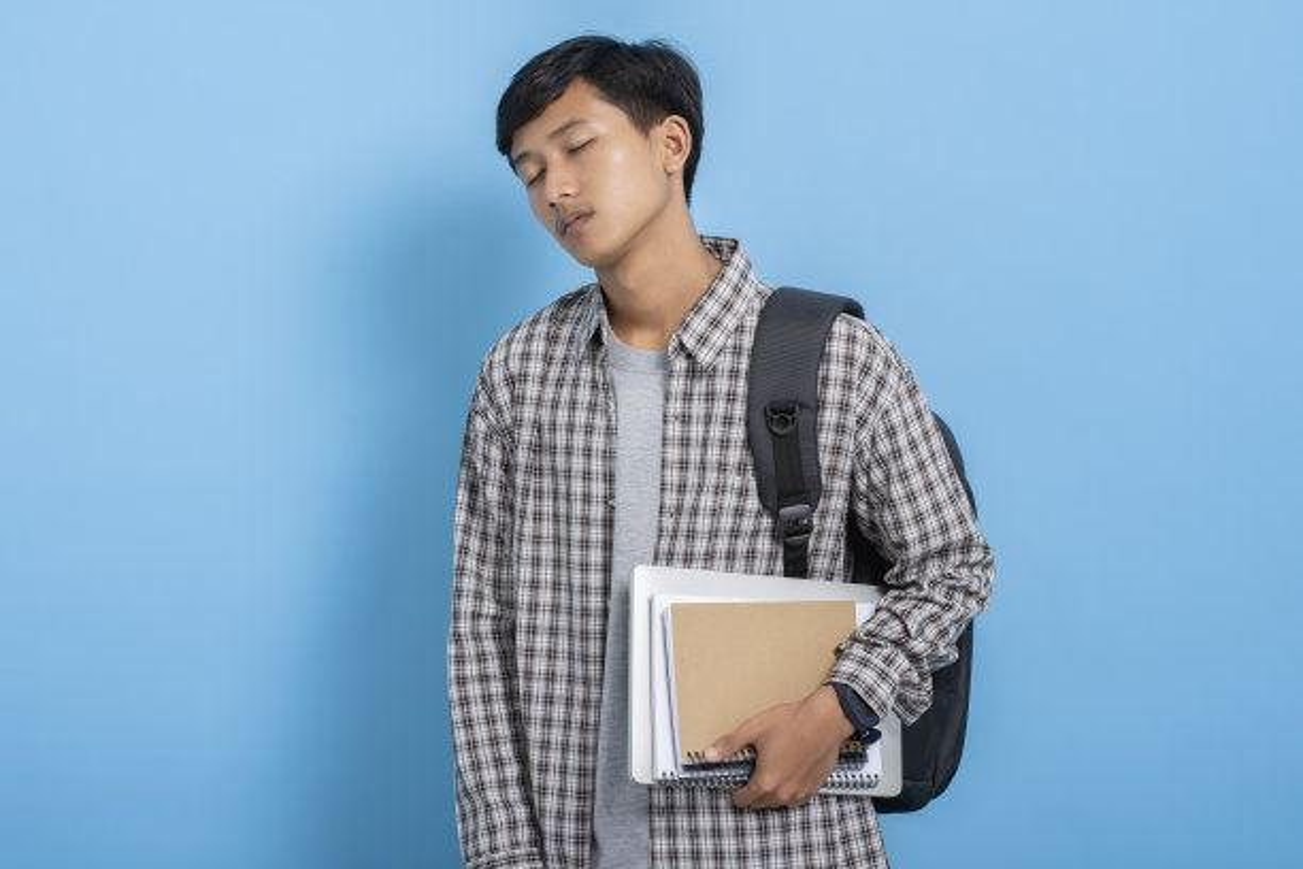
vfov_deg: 18.2
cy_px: 434
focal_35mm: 75
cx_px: 652
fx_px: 2714
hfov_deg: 27.0
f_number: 8
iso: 100
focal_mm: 50
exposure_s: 1/200
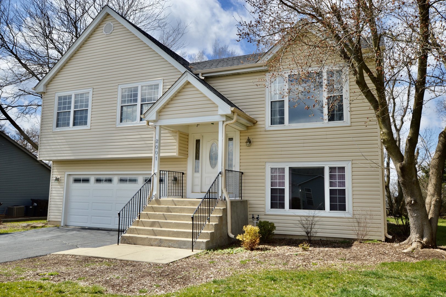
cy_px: 148
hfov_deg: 62.0
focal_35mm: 30
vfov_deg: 43.5
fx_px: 371
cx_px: 223
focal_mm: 20
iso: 100
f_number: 8
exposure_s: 1/250
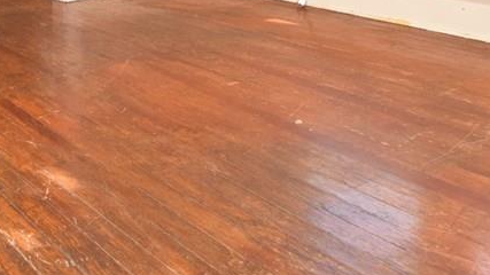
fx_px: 520
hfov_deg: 45.3
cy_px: -103
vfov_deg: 24.8
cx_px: 40
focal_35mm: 40
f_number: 8
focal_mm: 10
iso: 1600
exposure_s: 1/60
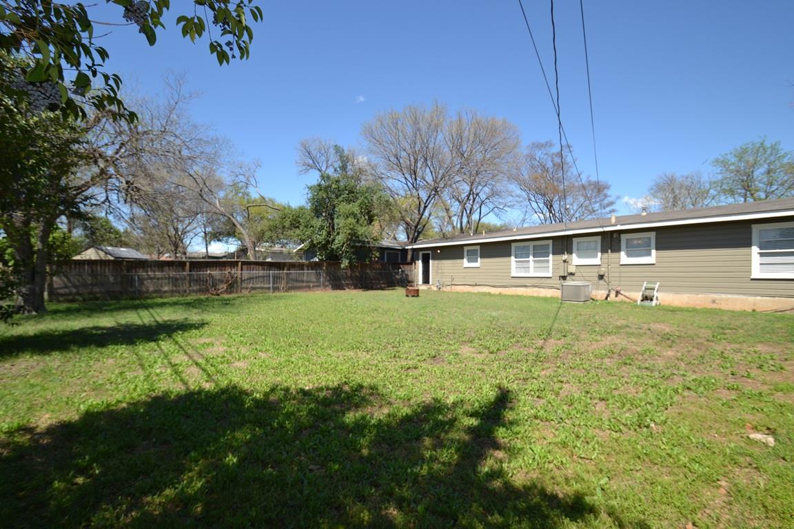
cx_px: 397
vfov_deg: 77.3
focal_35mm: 15
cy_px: 264
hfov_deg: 100.4
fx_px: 331
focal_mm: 10
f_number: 8
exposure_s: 1/200
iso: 100
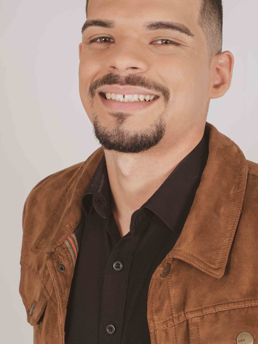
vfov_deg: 24.4
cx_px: 155
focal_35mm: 80
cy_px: 168
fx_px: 795
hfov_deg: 18.4
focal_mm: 50
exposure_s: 1/200
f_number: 7.1
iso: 50
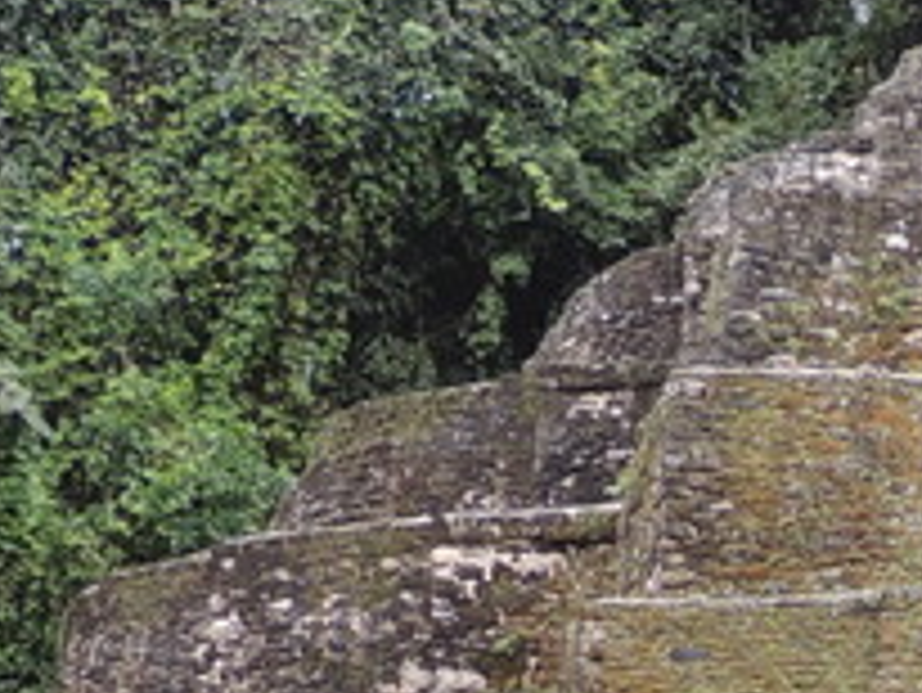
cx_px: 1340
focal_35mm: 150
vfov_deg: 9.5
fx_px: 3998
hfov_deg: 12.6
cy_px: 1197
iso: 100
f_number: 3
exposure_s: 1/200
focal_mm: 4.3
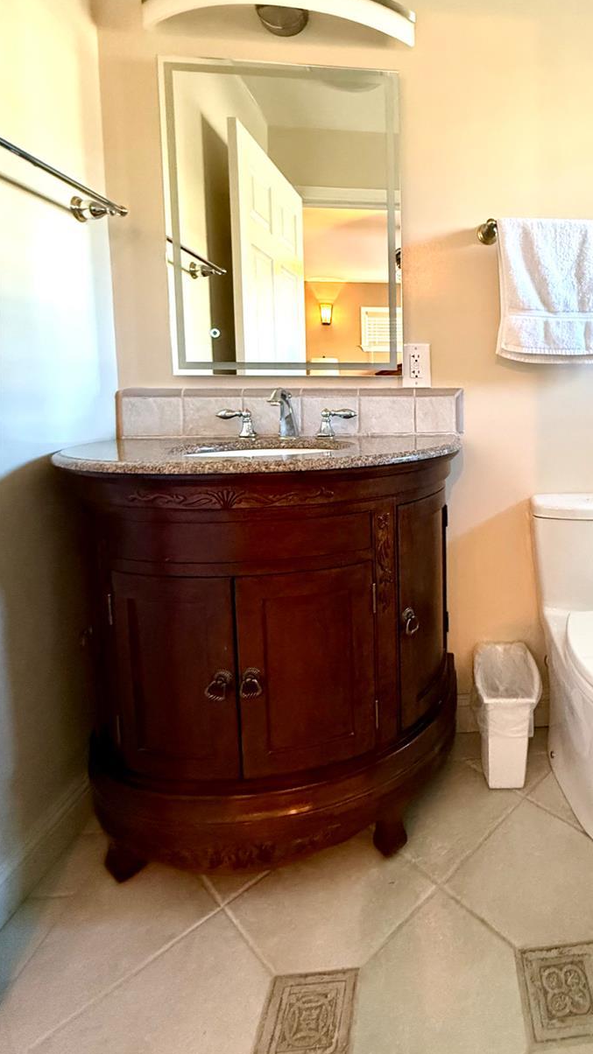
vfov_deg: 88.8
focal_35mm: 19
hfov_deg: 53.7
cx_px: 490
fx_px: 531
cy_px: 441
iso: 640
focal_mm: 2.22
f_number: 2.2
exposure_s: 1/60
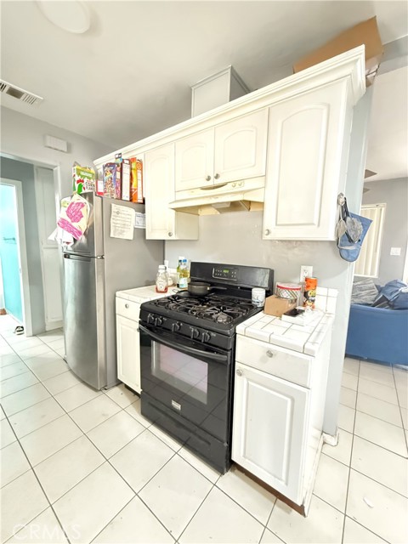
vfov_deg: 102.1
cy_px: 272
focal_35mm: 14
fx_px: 220
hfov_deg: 85.7
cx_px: 204
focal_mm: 2.22
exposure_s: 1/30
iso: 1600
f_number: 2.2
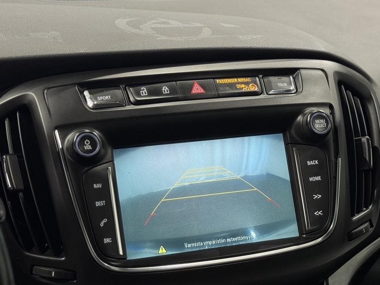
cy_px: 163
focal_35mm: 72
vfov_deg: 20.4
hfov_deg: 27.0
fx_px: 790
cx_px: 209
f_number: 1.78
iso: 80
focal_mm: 6.76
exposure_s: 1/50
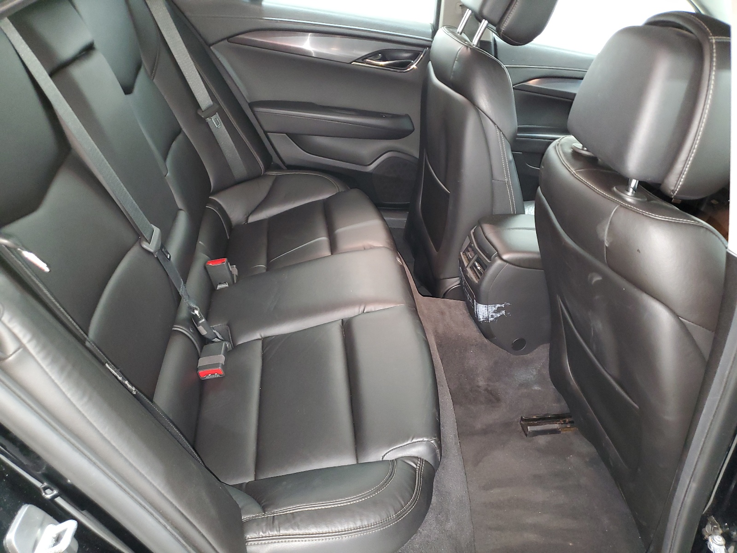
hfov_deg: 67.3
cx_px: 368
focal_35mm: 26
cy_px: 276
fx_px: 554
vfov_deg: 53.1
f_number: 1.5
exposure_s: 1/10
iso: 208
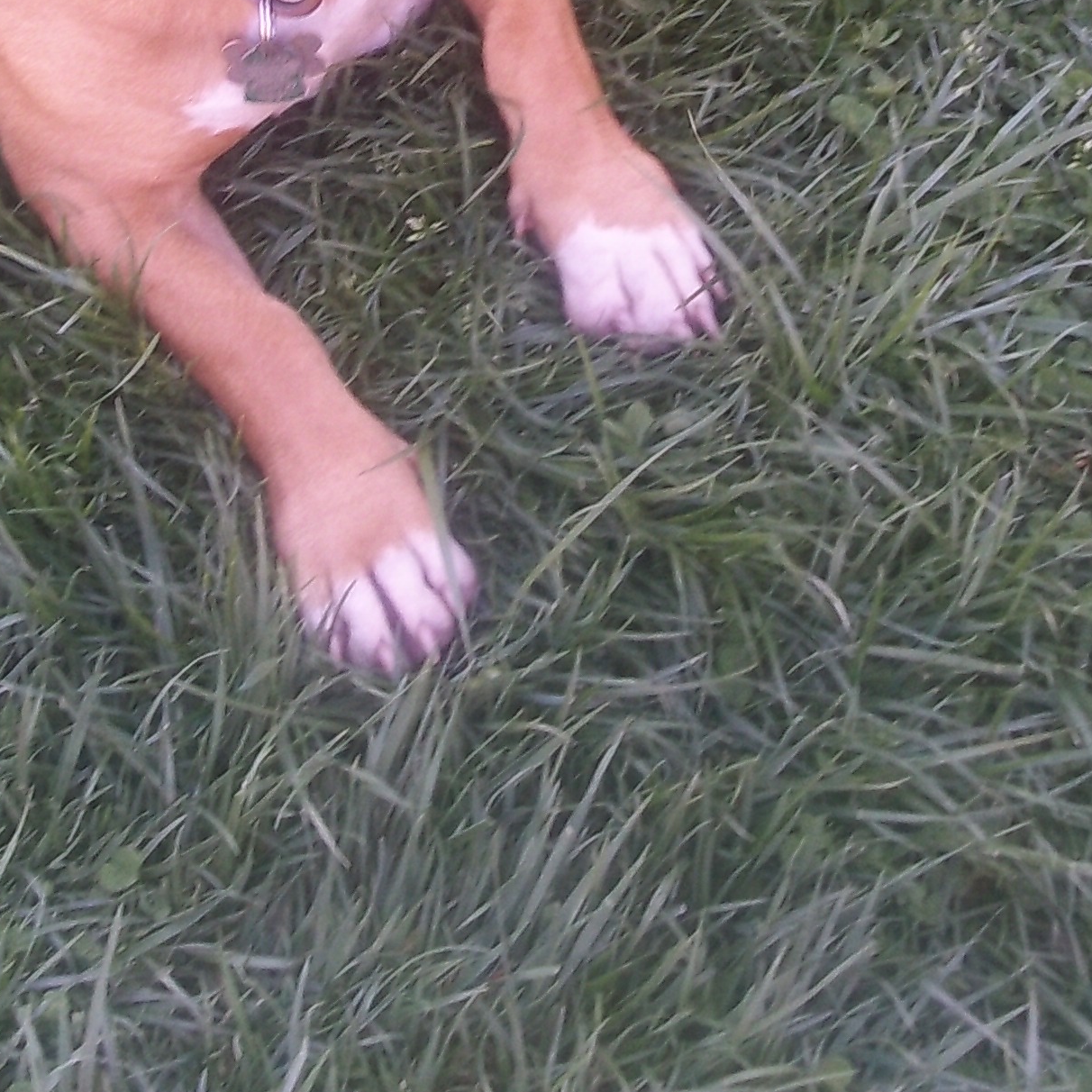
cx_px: 362
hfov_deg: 16.5
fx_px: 3747
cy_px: 21
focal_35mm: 105
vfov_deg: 16.3
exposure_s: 1/50
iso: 80
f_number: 3.1
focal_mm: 6.5
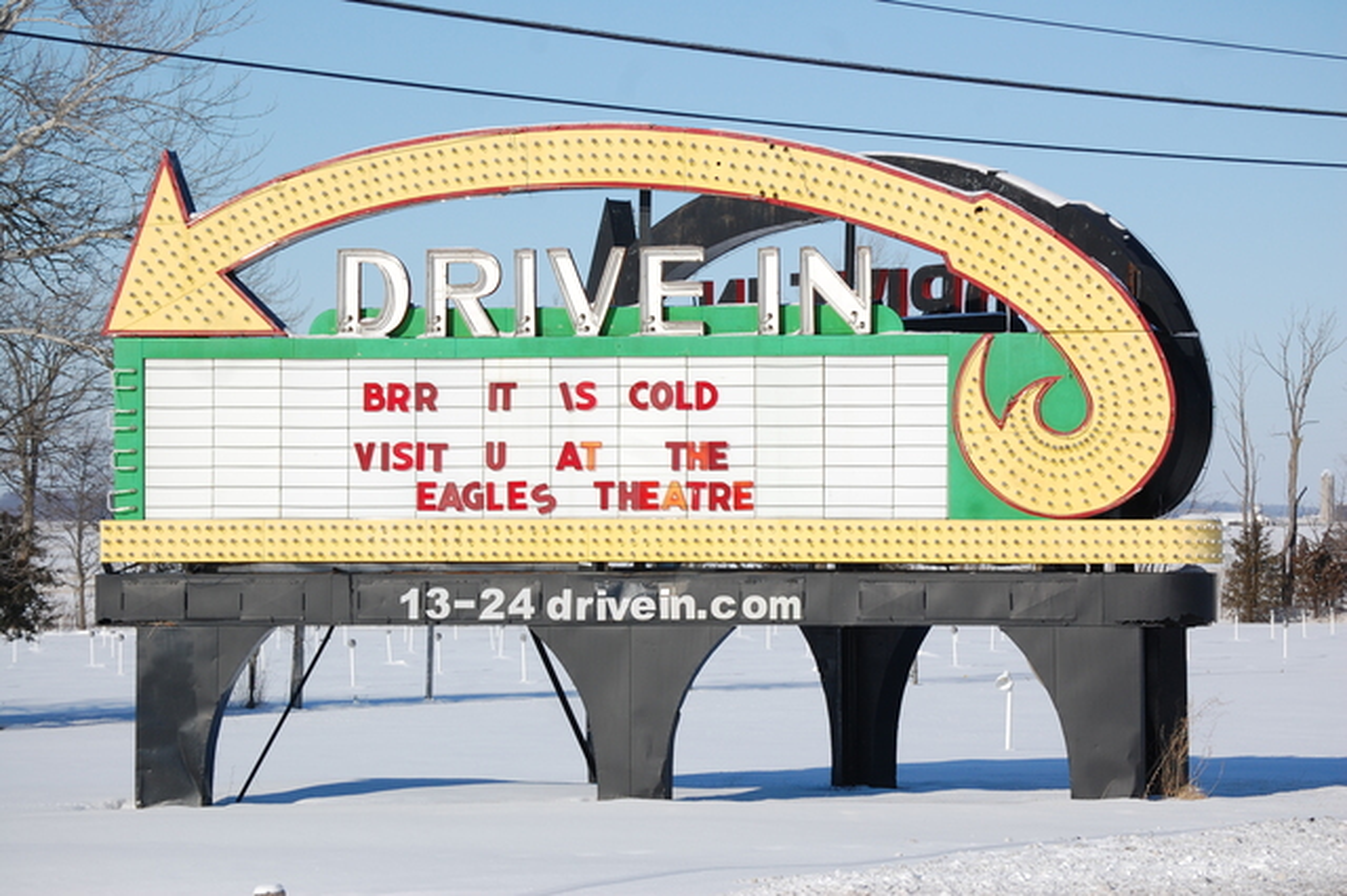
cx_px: 674
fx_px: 5048
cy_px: 448
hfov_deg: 15.2
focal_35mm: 135
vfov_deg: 10.1
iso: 200
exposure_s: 1/1250
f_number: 9
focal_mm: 90
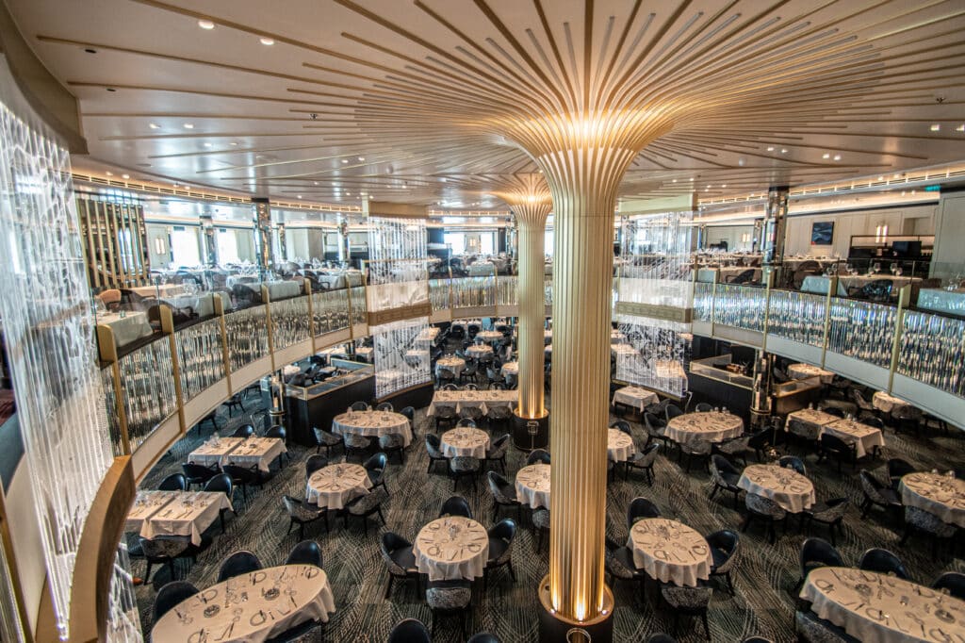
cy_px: 322
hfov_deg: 100.4
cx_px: 482
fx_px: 402
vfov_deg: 77.3
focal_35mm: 15
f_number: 3.5
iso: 640
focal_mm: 10
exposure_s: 1/60
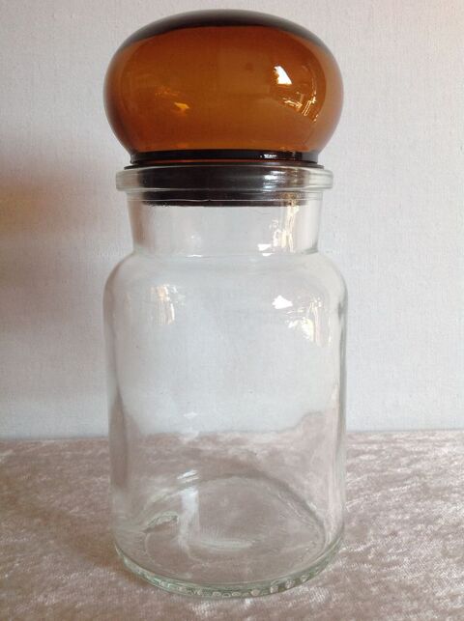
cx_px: 232
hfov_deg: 40.6
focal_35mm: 35
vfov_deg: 52.7
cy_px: 310
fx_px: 627
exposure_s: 1/120
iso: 80
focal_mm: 4.28
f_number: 2.4
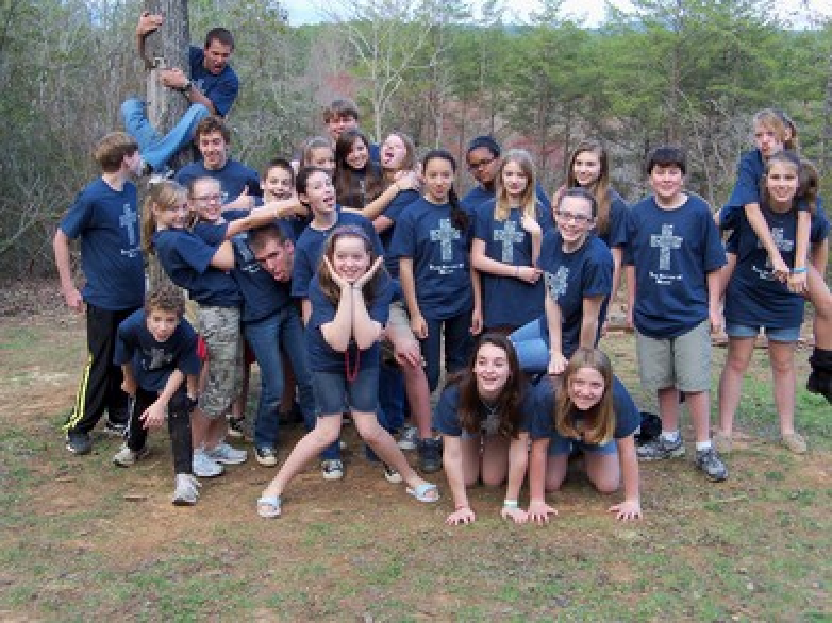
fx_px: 1009
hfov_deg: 44.8
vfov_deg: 34.3
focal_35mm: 42
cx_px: 416
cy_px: 312
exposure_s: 1/60
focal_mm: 7.5
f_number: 3.7
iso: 80
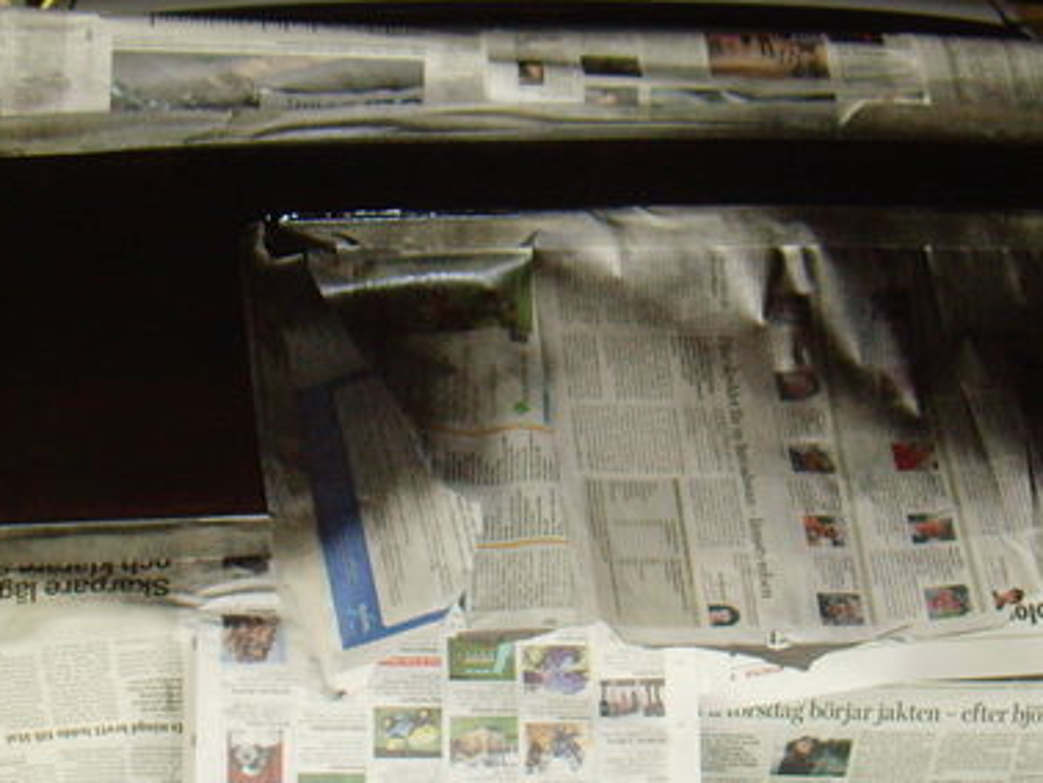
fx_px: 1990
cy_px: 474
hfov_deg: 29.3
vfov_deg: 22.2
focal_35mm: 66
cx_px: 607
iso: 200
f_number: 3.5
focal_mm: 6.6
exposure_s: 1/45
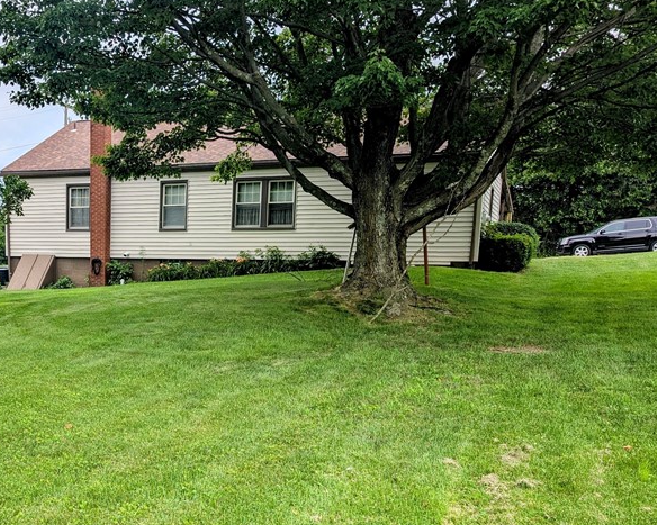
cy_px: 374
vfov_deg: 35.9
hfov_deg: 42.3
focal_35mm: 41
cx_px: 110
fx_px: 797
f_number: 1.68
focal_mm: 6.9
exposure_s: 1/236
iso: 21
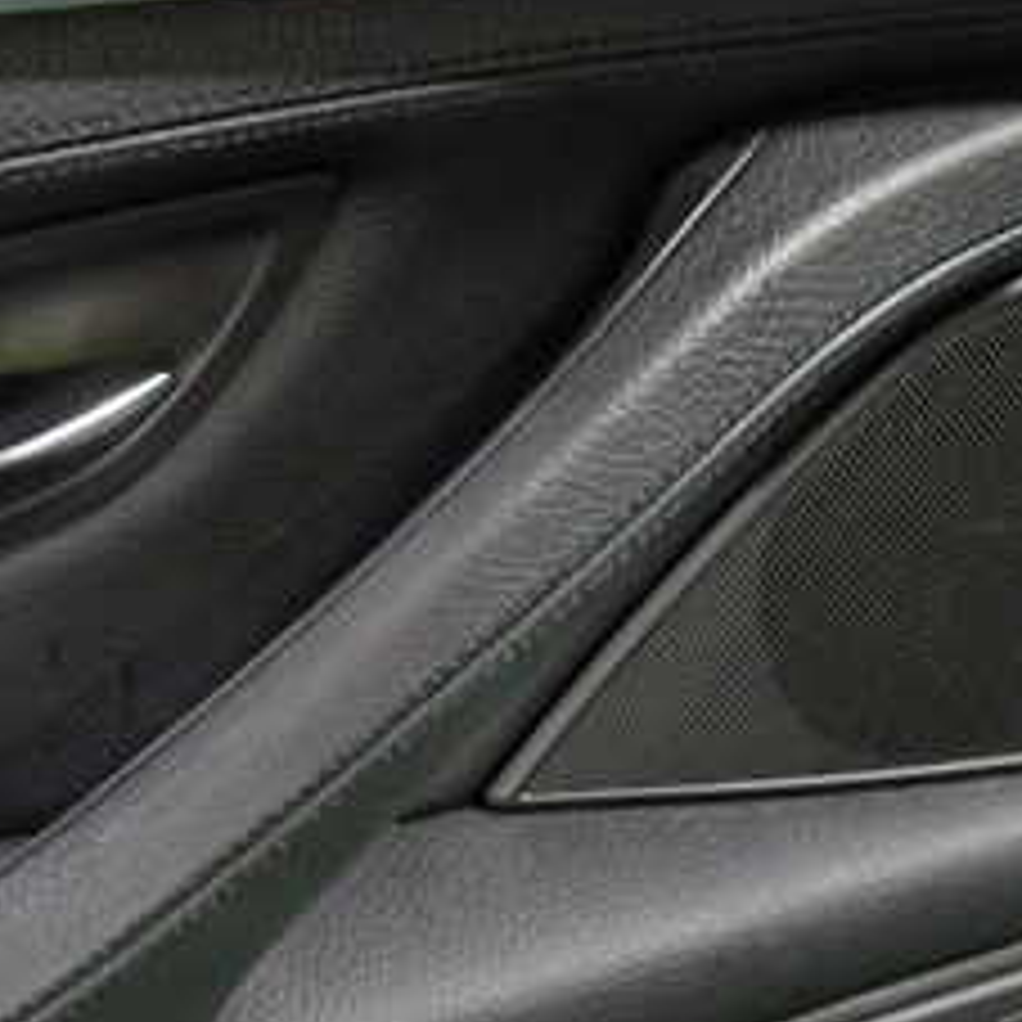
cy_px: 342
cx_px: 266
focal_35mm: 70
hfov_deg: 24.4
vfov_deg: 24.5
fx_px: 2338
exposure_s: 1/30
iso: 400
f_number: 2.3
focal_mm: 5.4
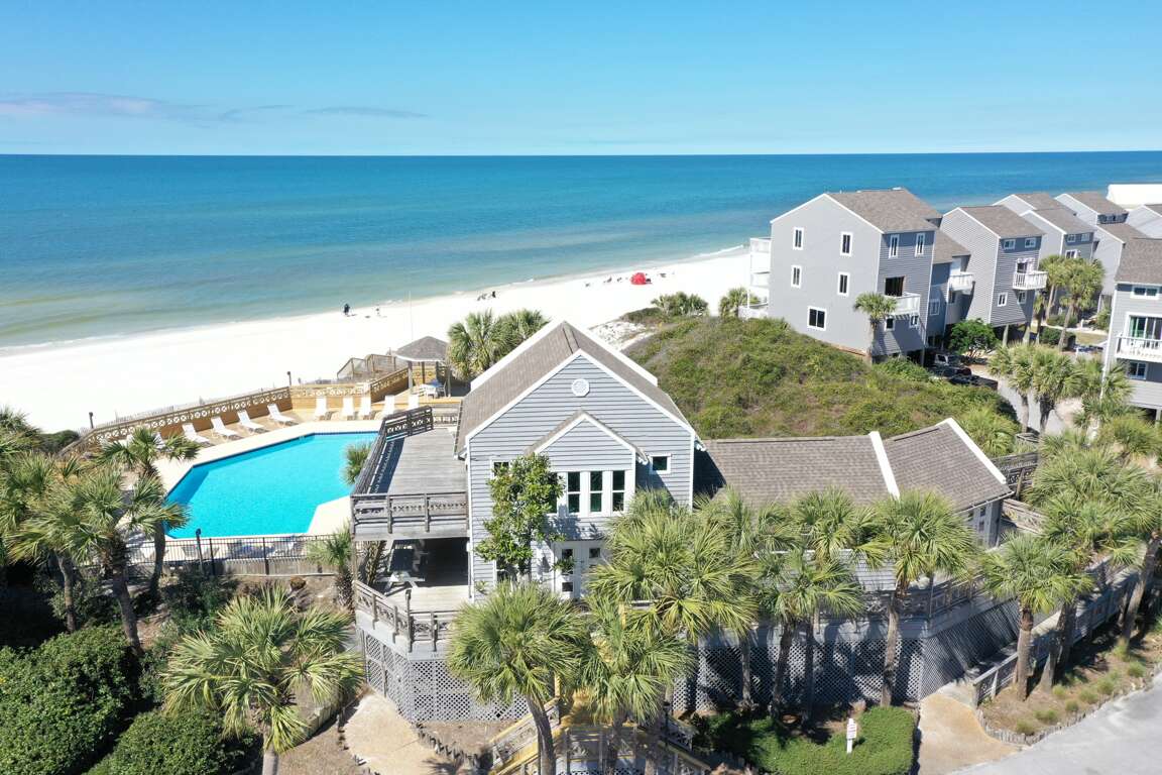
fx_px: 904
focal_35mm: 28
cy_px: 388
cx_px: 581
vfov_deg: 46.4
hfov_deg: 65.5
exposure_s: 1/400
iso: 100
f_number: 5.6
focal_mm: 10.26
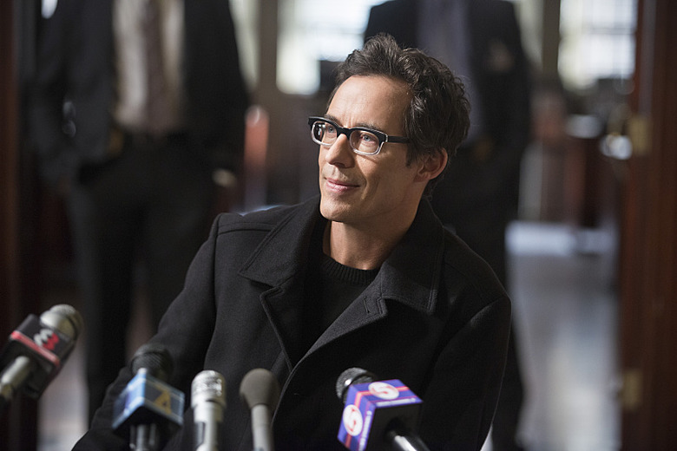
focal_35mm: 122
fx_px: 2294
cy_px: 226
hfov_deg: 16.8
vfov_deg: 11.2
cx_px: 338
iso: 2000
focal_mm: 122
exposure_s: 1/125
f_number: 2.8
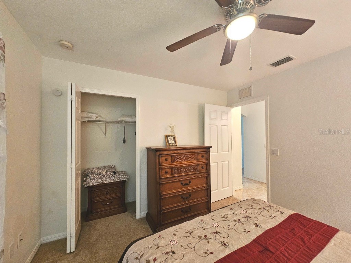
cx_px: 176
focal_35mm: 13
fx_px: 132
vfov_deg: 89.9
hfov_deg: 106.2
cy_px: 132
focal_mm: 2.2
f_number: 2.2
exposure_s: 1/40
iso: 320
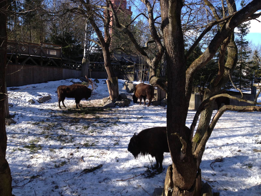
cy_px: 98
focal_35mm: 35
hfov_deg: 52.6
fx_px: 264
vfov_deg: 40.7
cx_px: 130
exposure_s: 1/673
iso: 50
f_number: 2.4
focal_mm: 4.28
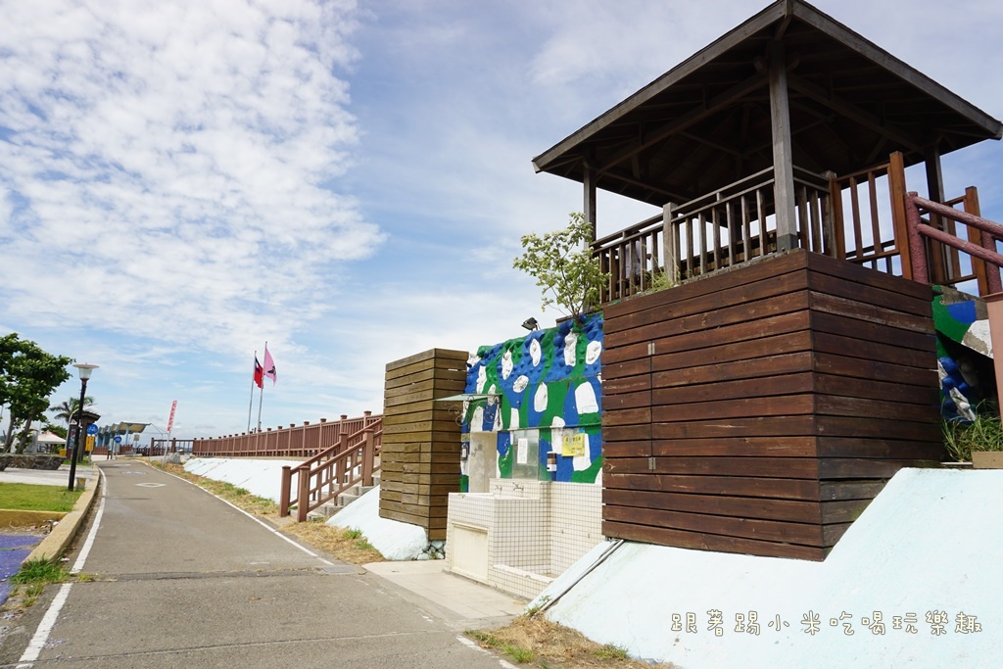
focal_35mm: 24
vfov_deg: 53.1
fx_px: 669
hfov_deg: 73.7
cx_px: 502
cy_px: 334
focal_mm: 16
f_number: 11
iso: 100
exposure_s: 1/125
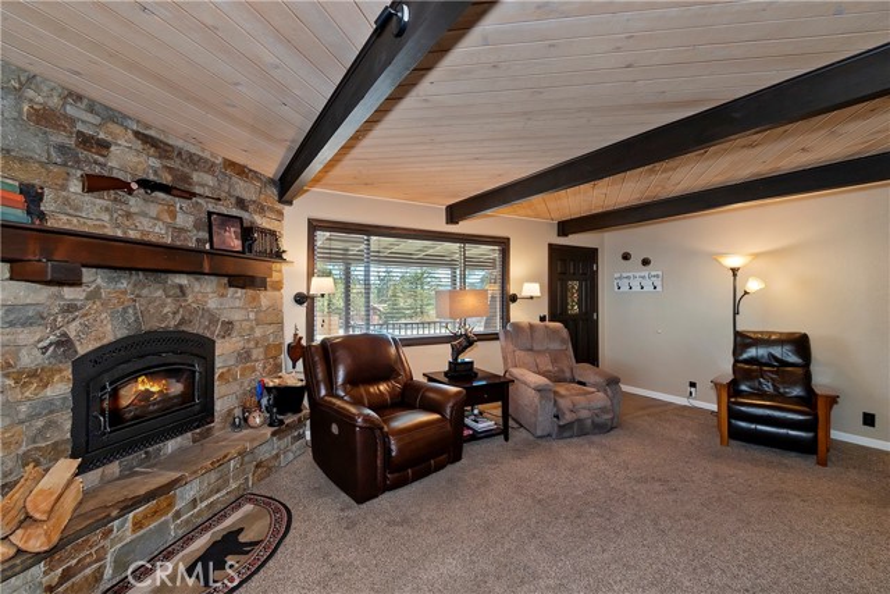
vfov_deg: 77.4
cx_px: 445
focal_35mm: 15
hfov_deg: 100.4
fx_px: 371
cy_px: 297
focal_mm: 10
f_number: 8
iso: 400
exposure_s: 1/30
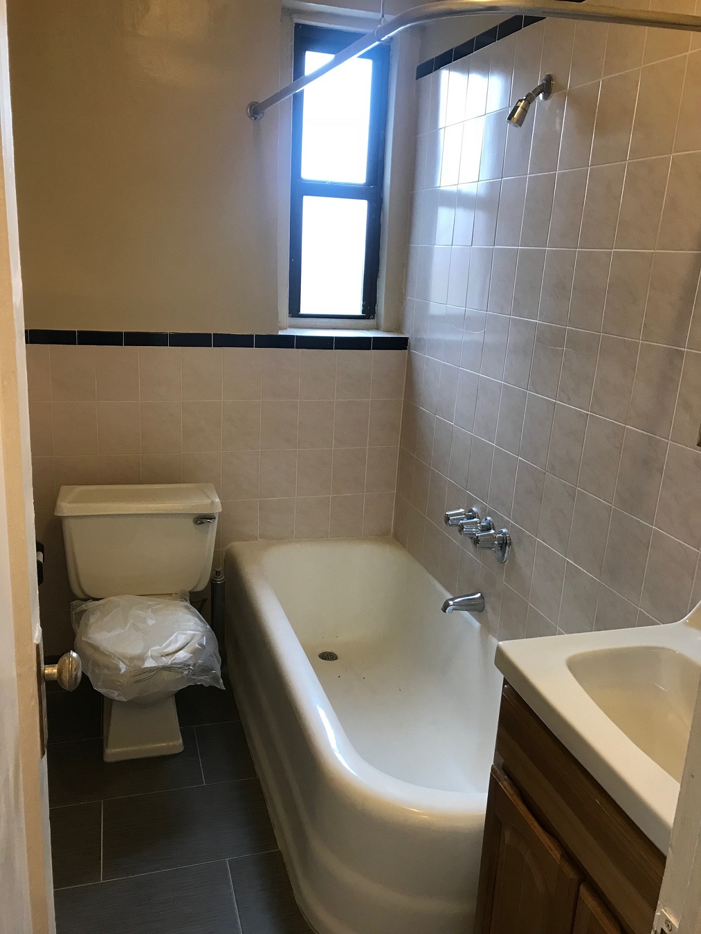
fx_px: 756
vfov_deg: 63.4
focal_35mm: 28
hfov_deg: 49.7
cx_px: 350
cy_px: 467
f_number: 1.8
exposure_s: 1/30
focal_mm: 3.99
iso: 40
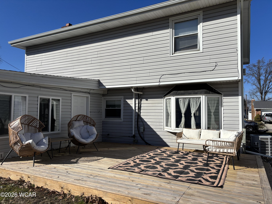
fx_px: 204
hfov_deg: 67.3
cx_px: 136
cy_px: 102
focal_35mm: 26
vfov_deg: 53.1
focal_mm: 5.96
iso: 50
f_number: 1.6
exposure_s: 1/5952
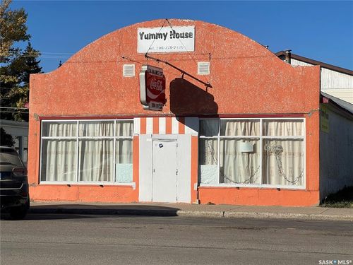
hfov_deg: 25.3
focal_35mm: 77
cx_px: 176
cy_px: 132
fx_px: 785
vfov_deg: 19.1
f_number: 2.8
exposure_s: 1/1325
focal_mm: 9
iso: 32
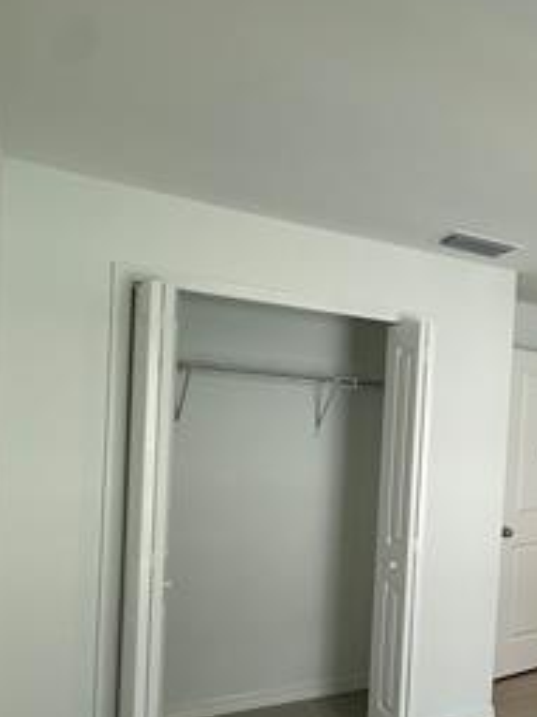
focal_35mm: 33
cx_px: 576
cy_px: 453
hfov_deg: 36.9
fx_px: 683
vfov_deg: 54.7
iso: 80
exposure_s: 1/120
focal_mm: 2.22
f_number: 2.2
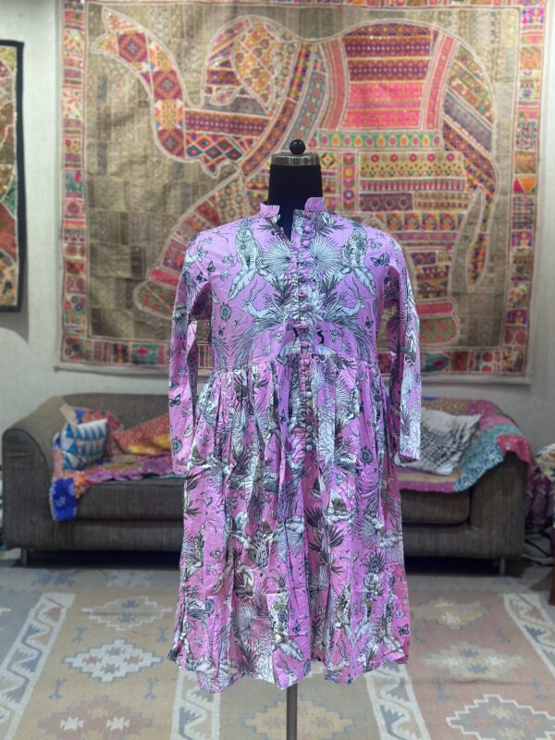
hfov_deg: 30.3
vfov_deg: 39.7
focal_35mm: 48
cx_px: 278
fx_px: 1026
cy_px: 370
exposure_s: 1/92
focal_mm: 6.86
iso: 125
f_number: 1.78
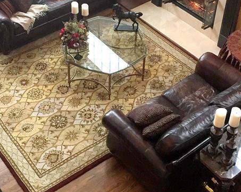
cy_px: 16
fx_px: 456
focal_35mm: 64
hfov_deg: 29.5
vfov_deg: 23.2
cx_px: 102
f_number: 2.2
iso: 50
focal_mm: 4.15
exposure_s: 1/30
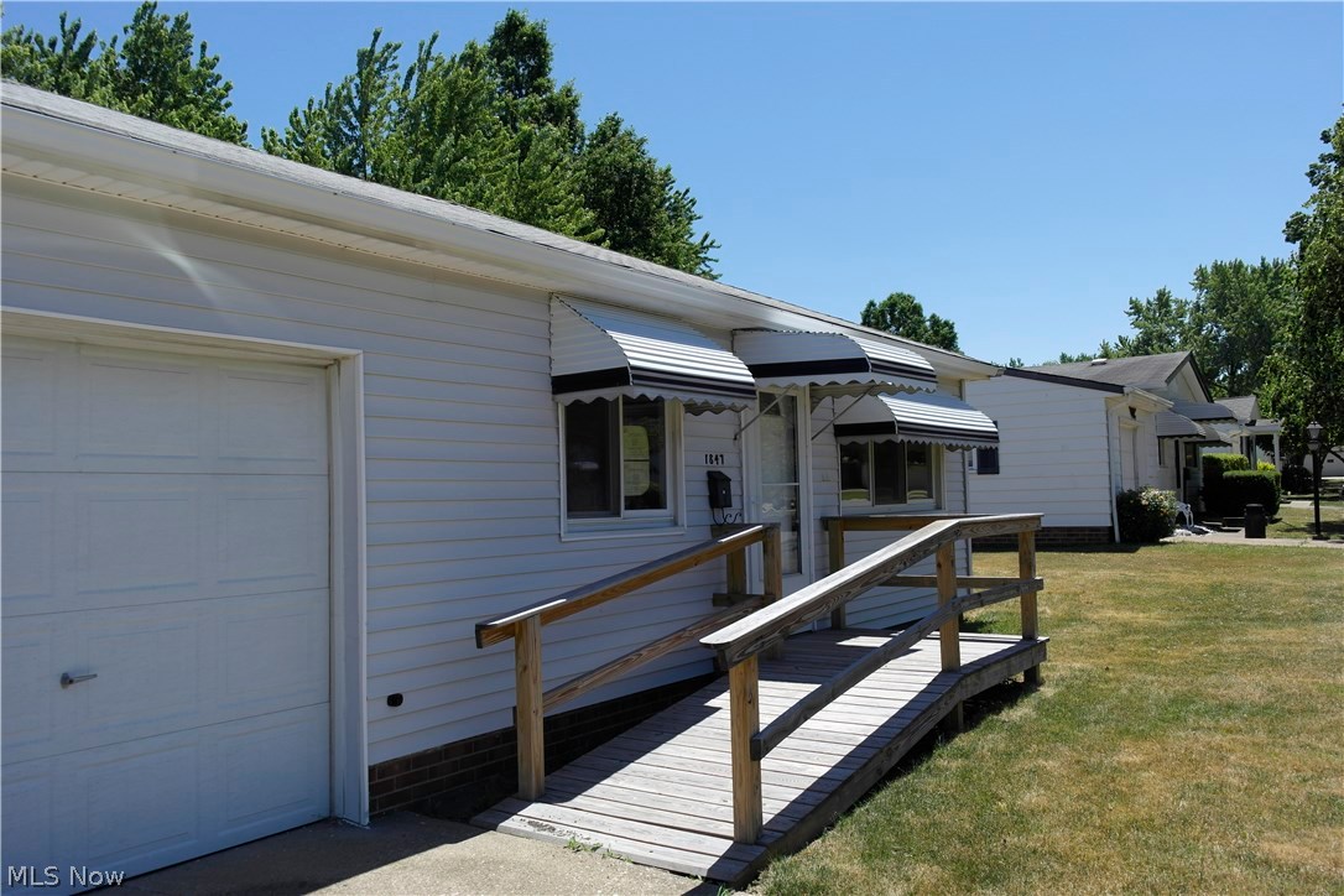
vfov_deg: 47.9
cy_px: 448
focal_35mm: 27
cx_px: 672
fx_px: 1008
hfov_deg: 67.4
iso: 100
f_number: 6.3
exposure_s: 1/250
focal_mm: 18
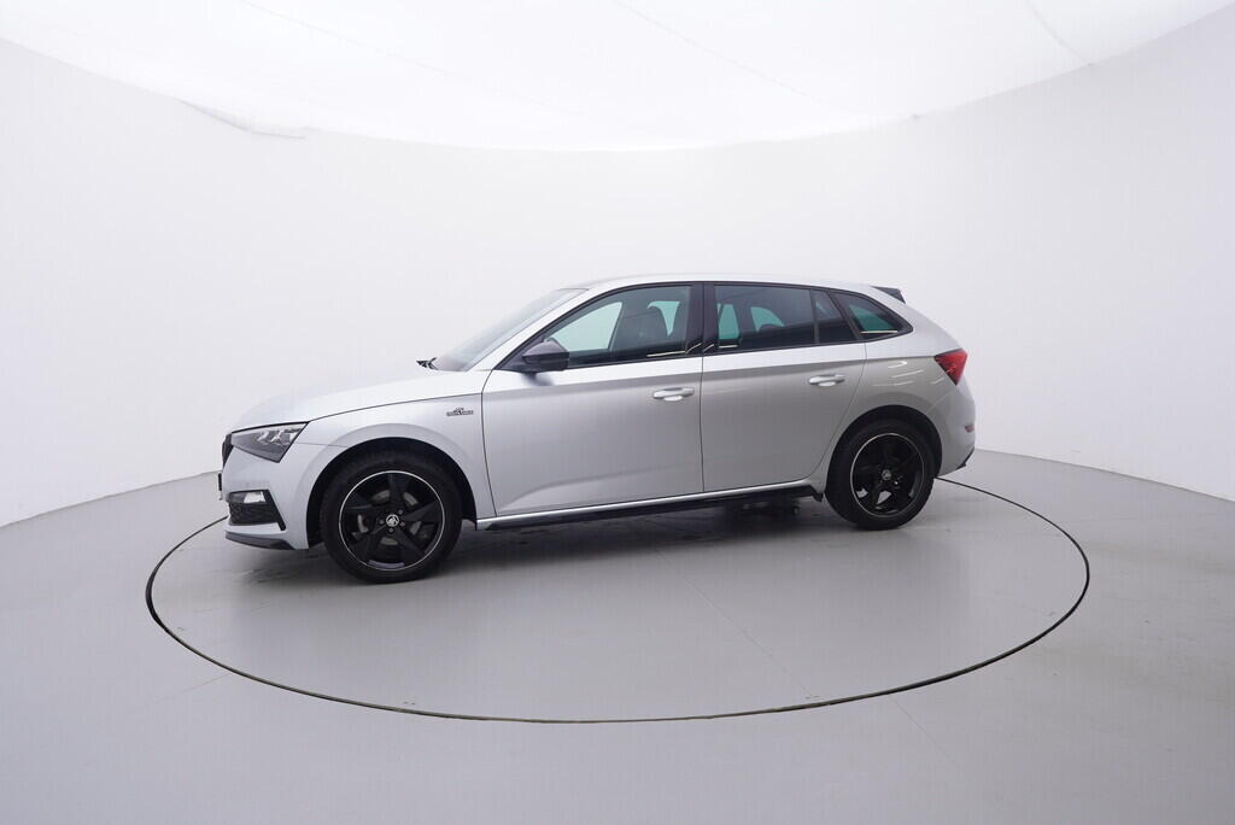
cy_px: 412
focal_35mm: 22
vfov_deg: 56.2
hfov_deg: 77.3
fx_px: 772
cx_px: 618
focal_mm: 15
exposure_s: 1/80
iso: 200
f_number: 5
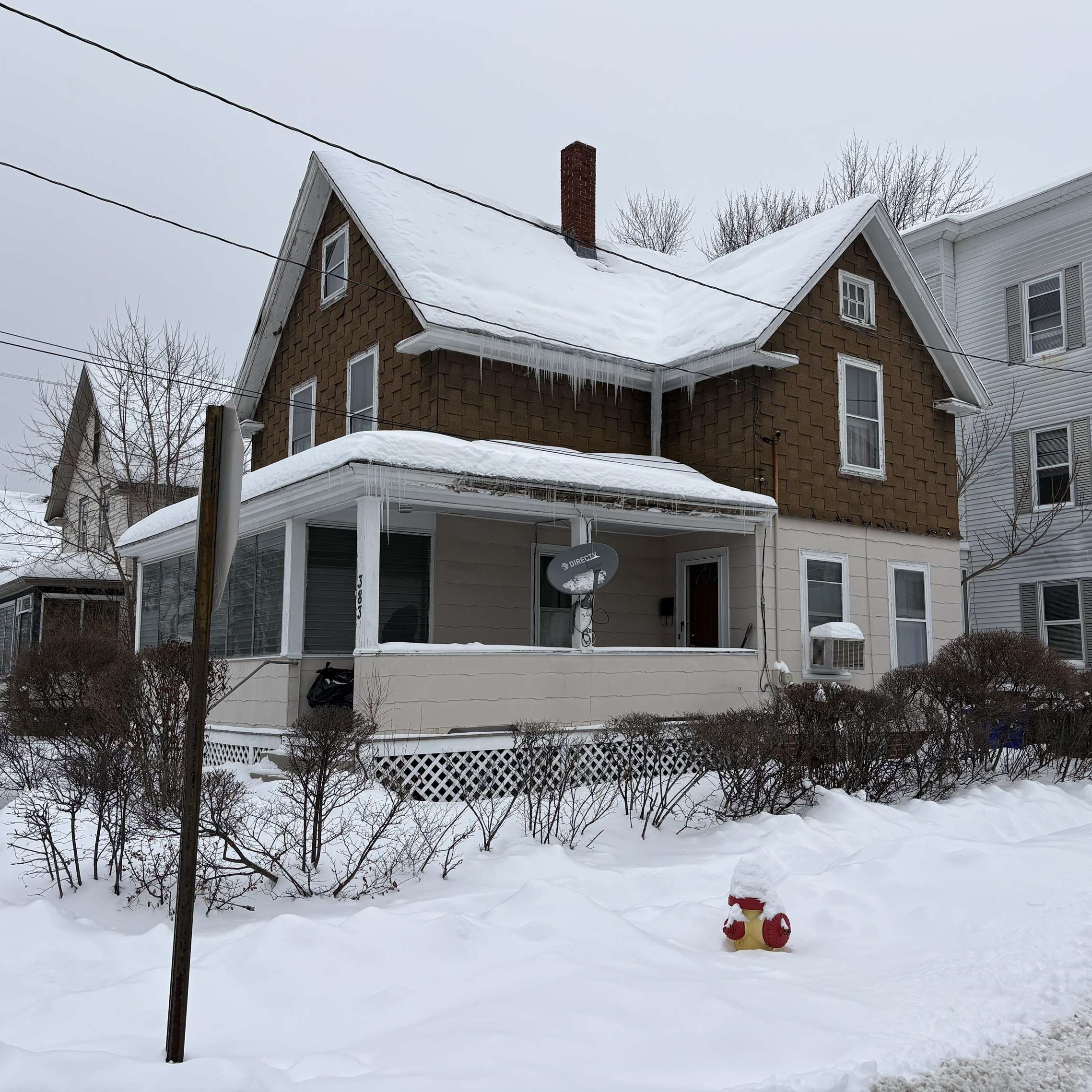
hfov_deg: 52.5
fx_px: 1106
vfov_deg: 52.5
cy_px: 540
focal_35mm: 31
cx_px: 570
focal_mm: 5.96
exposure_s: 1/3125
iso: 50
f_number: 1.6
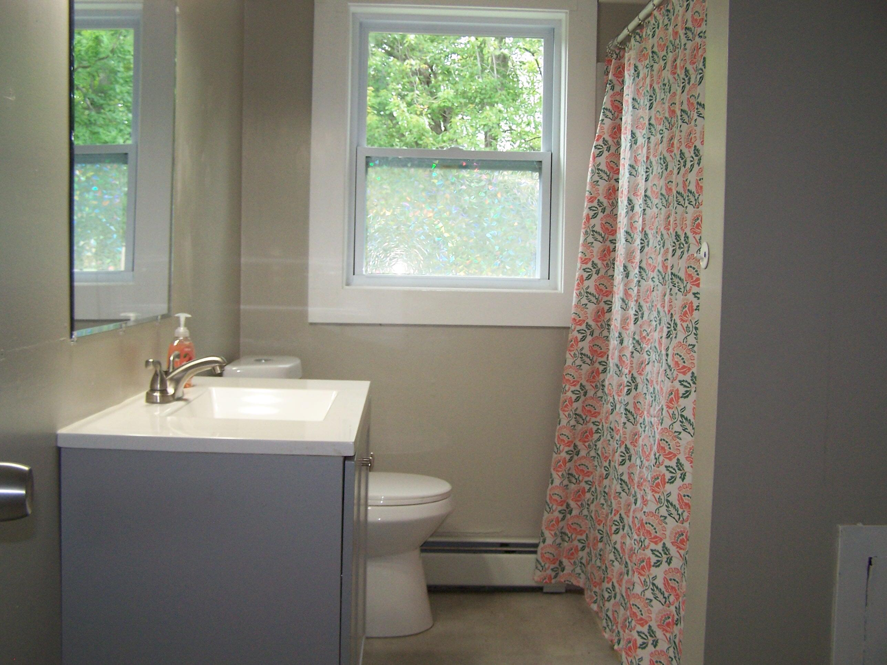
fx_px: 974
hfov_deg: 49.0
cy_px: 332
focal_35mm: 38
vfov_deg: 37.7
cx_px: 444
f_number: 2.8
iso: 140
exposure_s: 1/90
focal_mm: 6.3
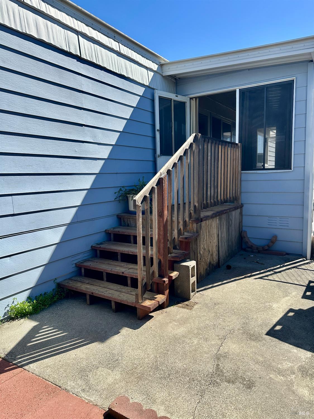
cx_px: 157
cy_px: 210
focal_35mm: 24
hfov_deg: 56.8
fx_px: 290
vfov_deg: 71.6
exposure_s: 1/3356
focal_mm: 6.86
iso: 80
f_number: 1.78
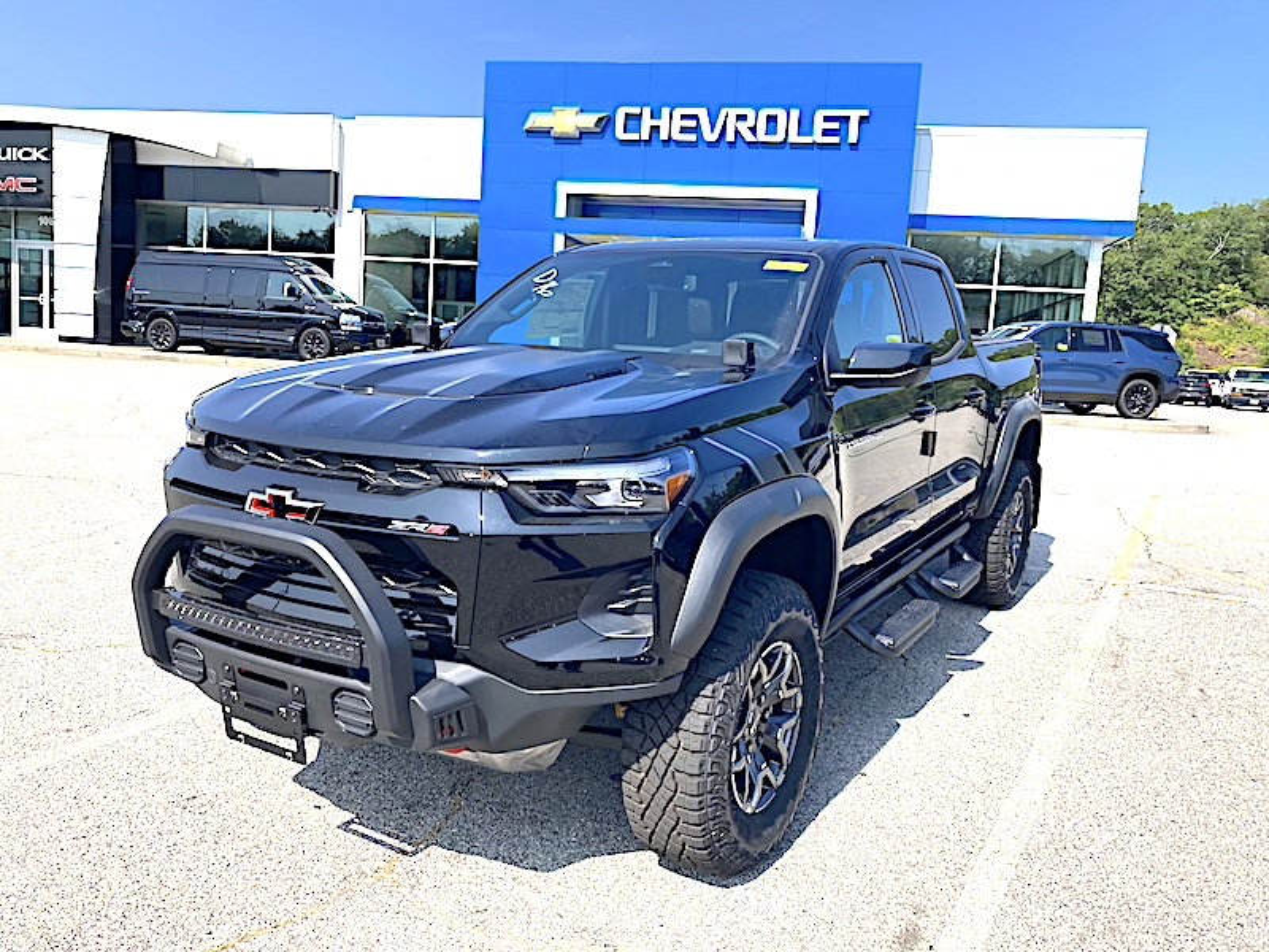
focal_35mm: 28
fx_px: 1026
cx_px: 634
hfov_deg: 63.4
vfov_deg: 49.7
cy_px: 476
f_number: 1.8
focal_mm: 3.99
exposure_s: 1/1372
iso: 20
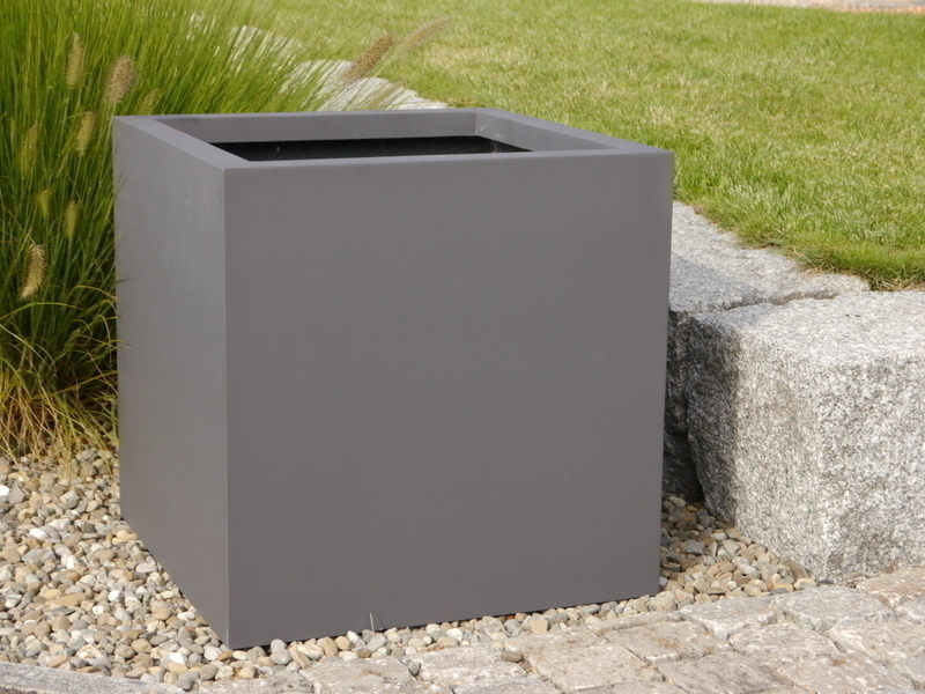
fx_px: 2084
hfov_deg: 25.0
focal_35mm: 78
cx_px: 462
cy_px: 347
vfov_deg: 18.9
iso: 160
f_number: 7.1
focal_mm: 39
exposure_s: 1/200
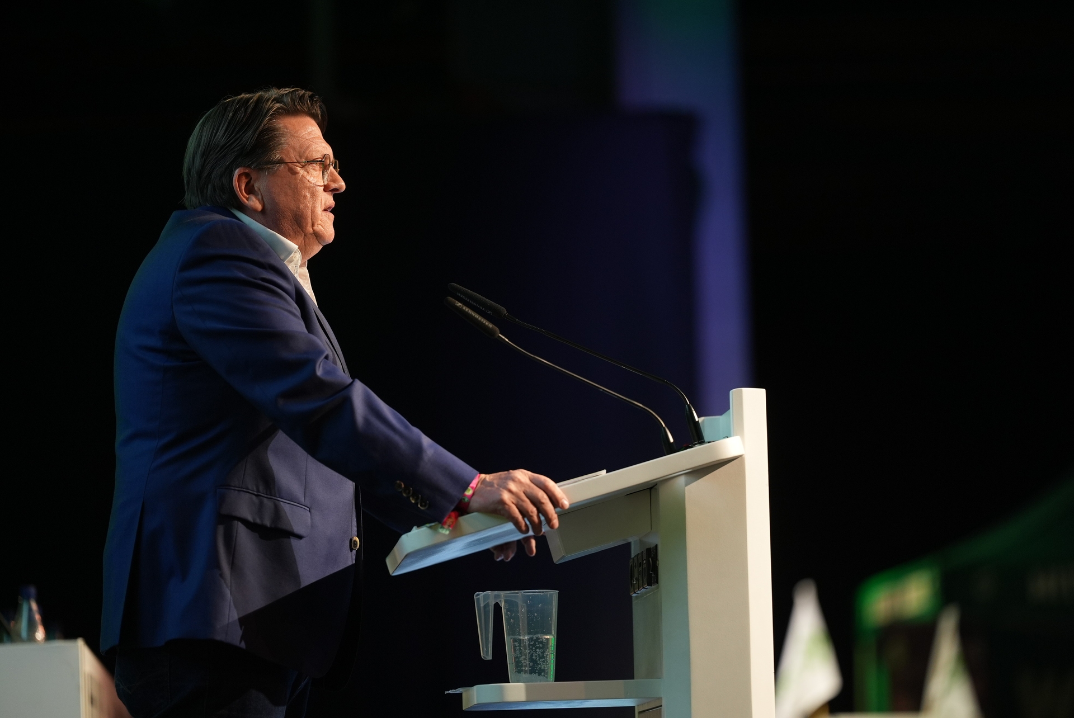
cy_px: 359
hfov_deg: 13.7
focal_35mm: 150
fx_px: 4479
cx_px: 537
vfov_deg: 9.2
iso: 1000
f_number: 2
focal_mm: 150
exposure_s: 1/250
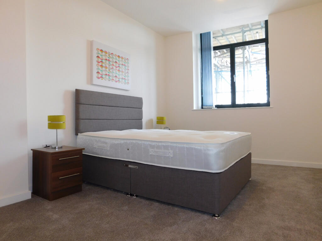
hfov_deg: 73.9
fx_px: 214
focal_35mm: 23
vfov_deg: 58.9
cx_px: 161
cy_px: 120
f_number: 3
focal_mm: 4
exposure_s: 1/40
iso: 125
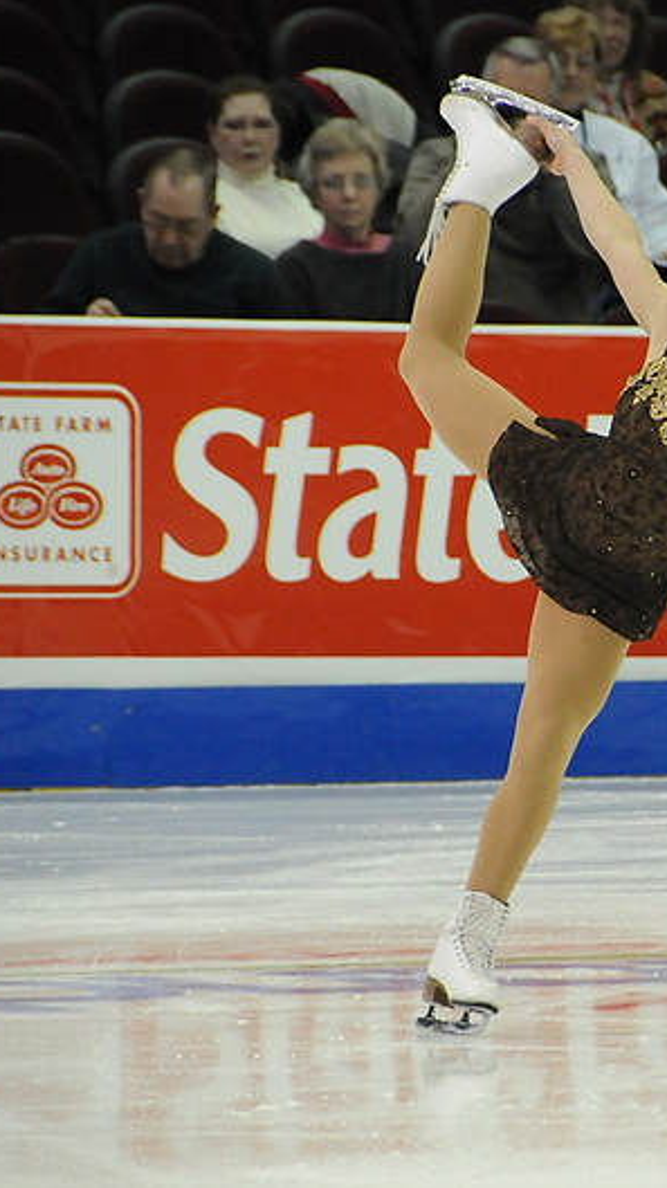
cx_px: 723
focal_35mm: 475
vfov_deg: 4.5
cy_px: 594
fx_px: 14956
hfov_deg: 2.6
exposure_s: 1/800
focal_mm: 200
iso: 3200
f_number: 5.6
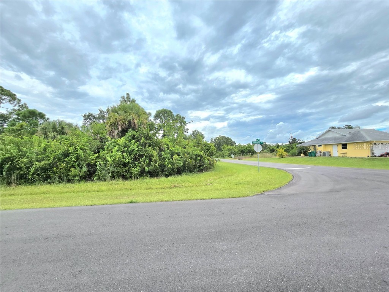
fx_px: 146
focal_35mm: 13
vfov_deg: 89.9
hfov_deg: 106.2
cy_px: 146
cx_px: 194
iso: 50
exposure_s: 1/2500
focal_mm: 2.2
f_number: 2.2
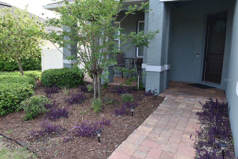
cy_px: 80
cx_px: 119
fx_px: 198
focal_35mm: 30
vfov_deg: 43.6
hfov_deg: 61.9
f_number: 7.1
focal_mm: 20
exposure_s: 1/200
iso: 400
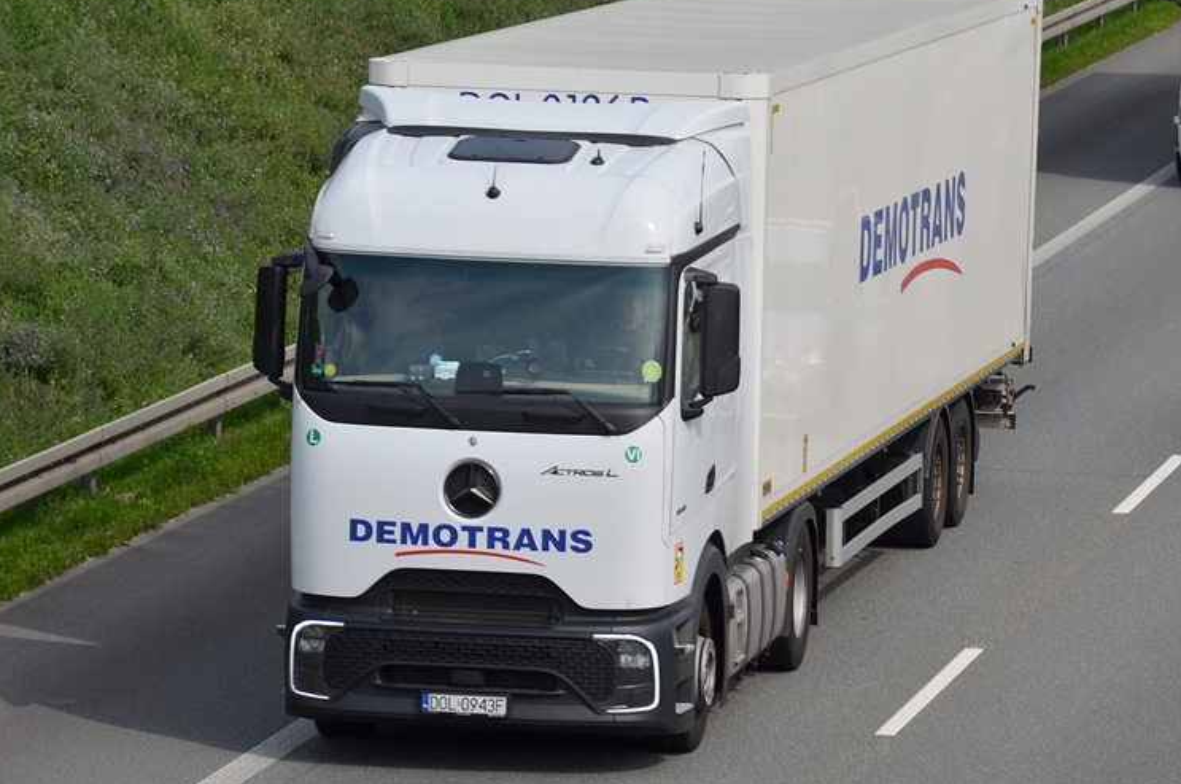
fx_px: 5553
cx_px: 623
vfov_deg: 8.1
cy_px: 373
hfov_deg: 12.1
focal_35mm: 170
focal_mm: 105
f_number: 5.6
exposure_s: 1/800
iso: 125
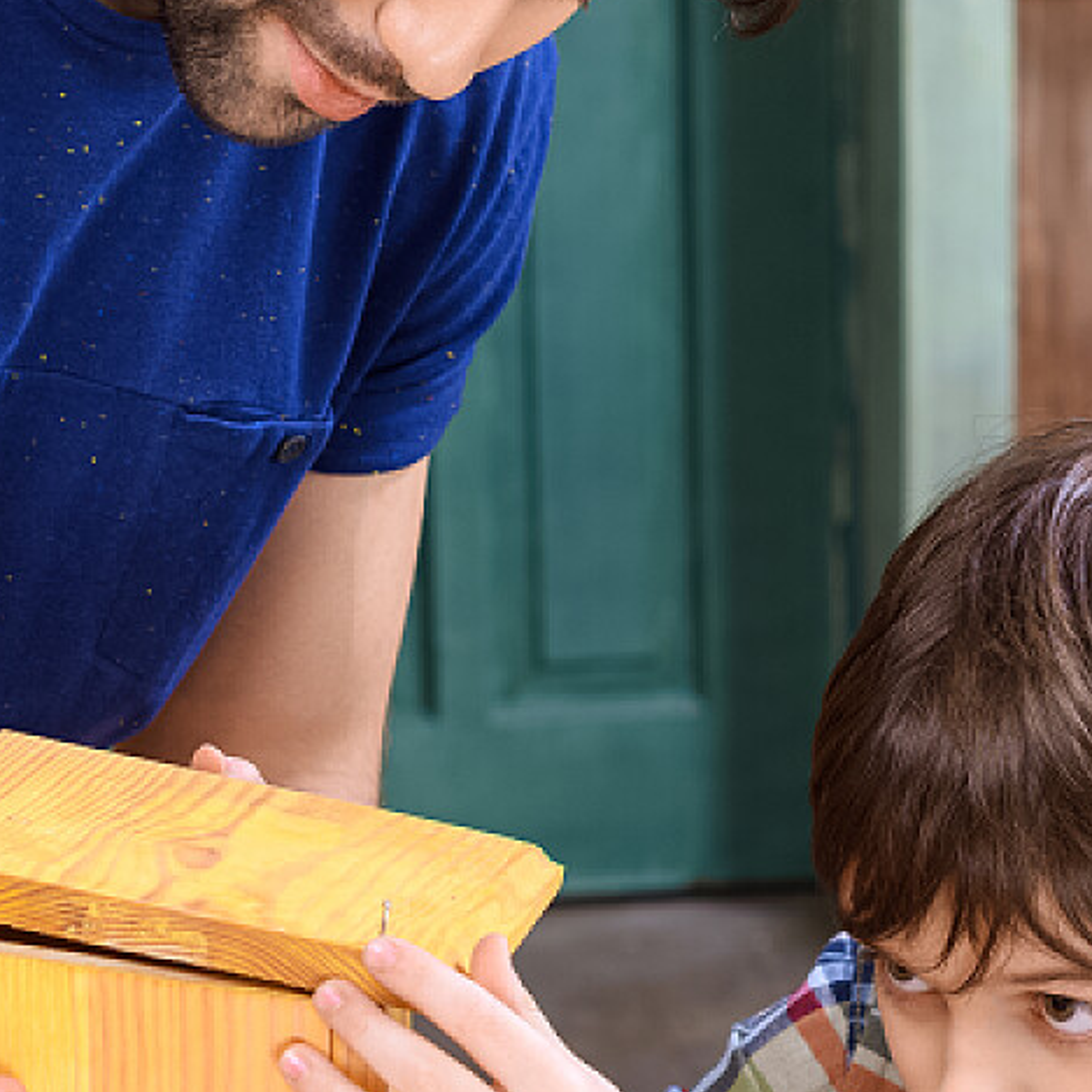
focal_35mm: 174
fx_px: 6210
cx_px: 5
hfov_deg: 10.0
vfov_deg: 10.0
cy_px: 621
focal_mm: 50
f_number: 4.5
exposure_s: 1/125
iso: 100
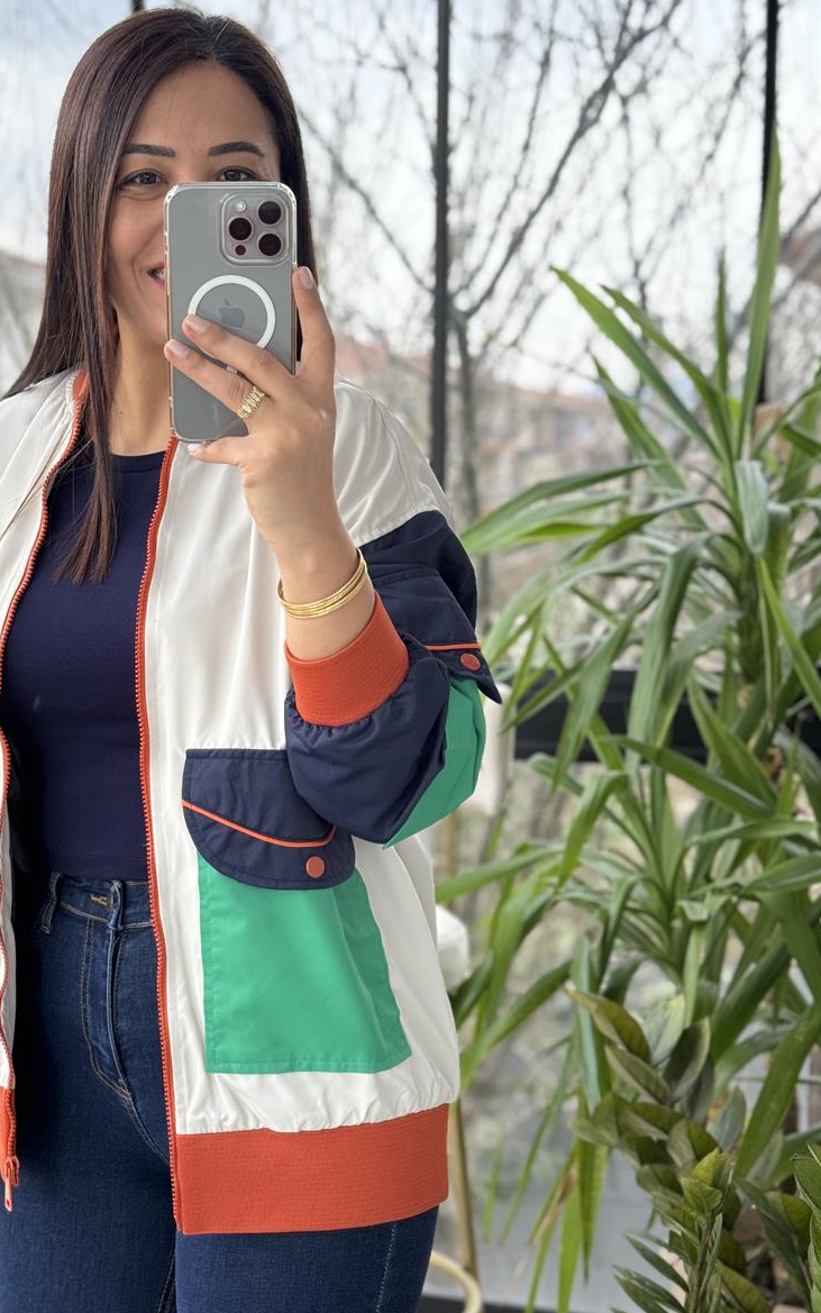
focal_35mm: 58
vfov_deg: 35.1
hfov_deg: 22.3
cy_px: 704
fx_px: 2076
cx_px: 280
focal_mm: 6.86
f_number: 1.78
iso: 100
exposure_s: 1/91
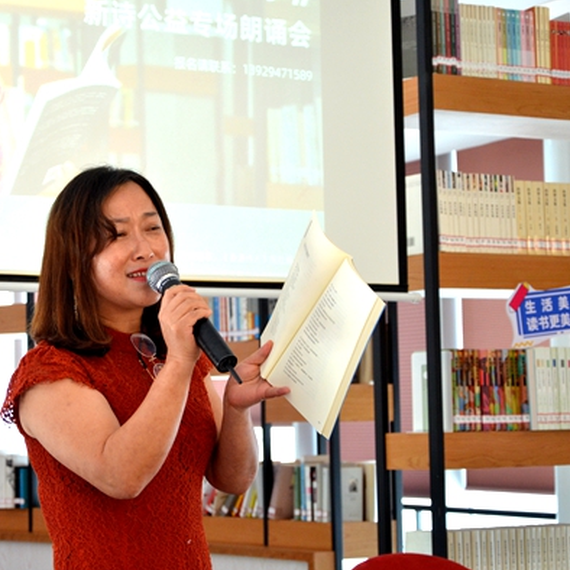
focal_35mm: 93
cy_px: 286
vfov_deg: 18.7
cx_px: 139
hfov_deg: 18.6
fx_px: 1733
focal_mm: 48
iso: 1000
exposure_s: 1/60
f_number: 4.8
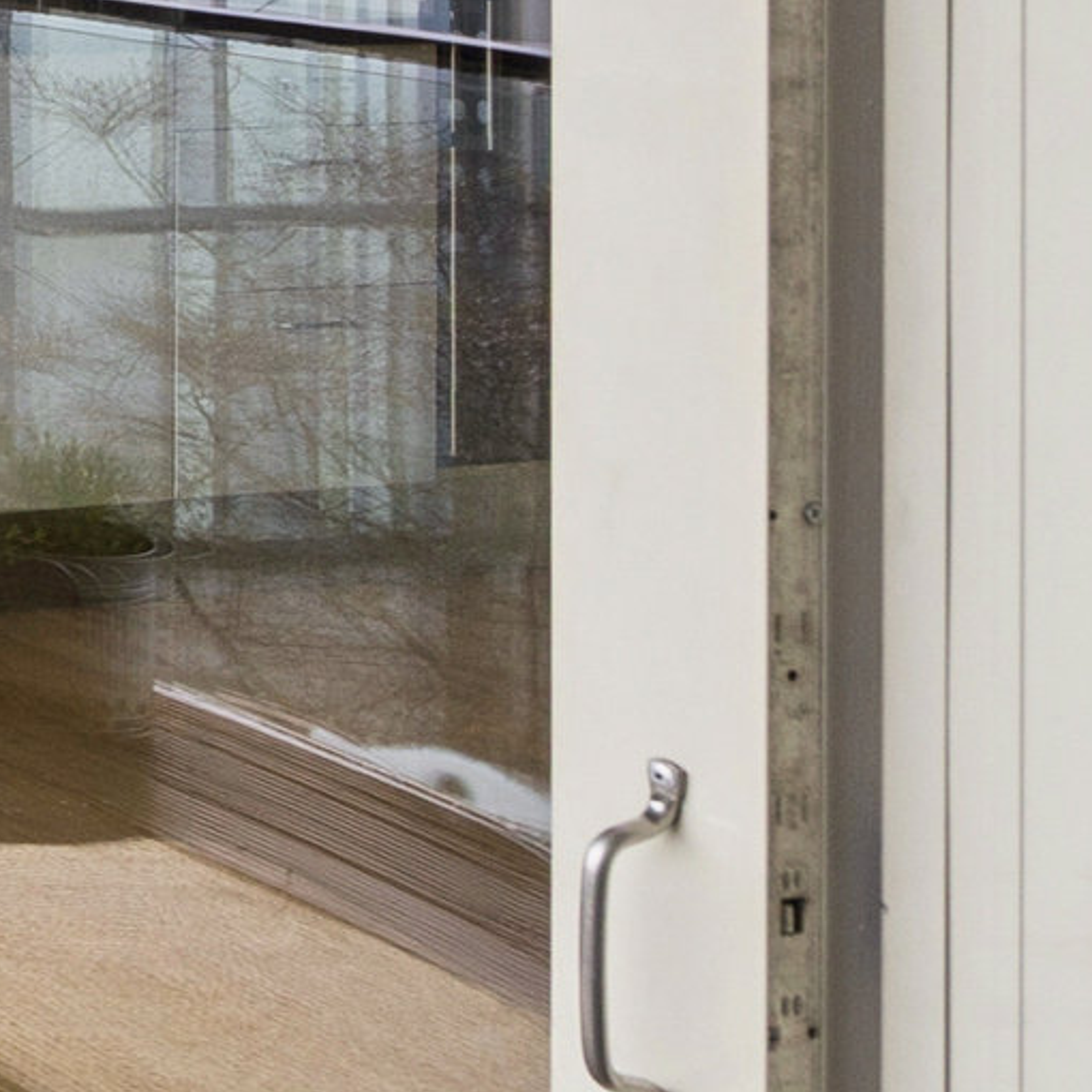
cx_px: -1756
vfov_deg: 21.8
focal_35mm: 75
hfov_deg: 13.5
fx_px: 2677
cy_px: -107
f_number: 6.3
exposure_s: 1/125
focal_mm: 15
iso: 400
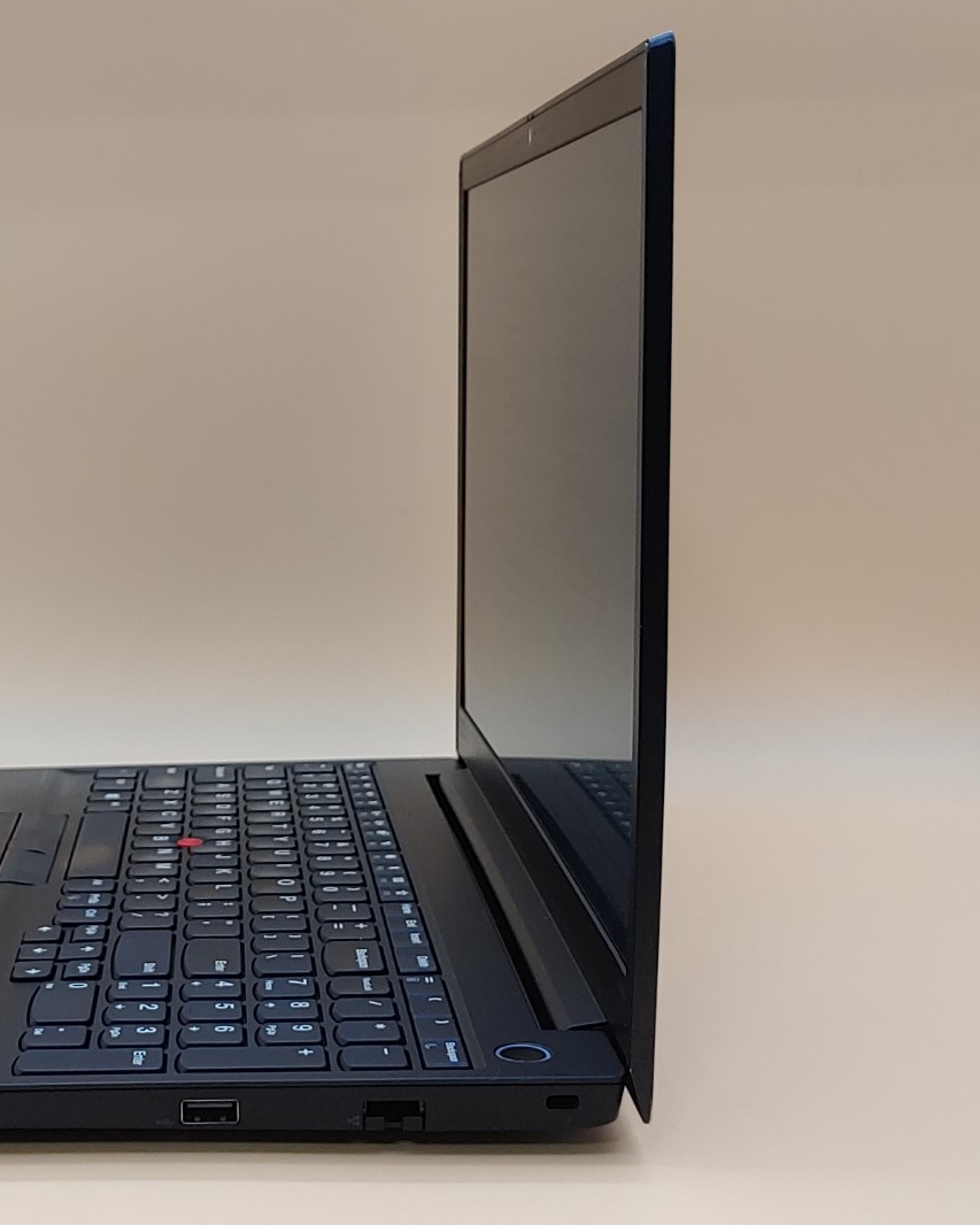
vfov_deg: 32.5
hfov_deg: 25.8
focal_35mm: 58
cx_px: 199
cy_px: 609
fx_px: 2103
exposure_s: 1/75
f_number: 1.8
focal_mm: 4.36
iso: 50
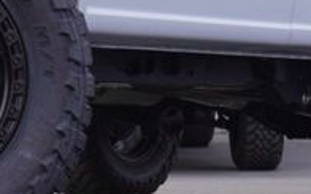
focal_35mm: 224
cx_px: -56
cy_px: -181
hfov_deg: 9.3
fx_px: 1896
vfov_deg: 5.7
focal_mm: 28
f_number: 6.3
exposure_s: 1/80
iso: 100
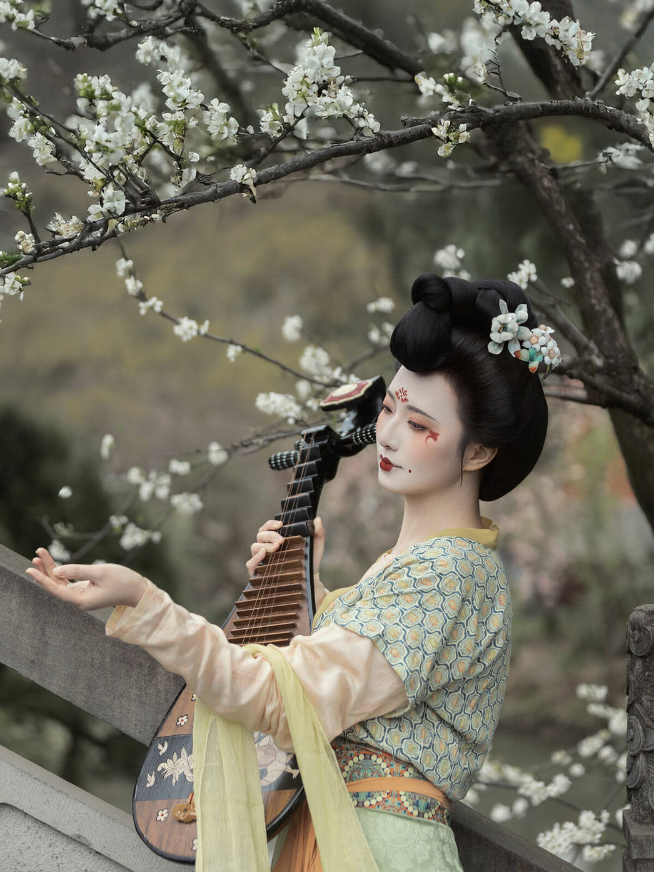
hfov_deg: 19.4
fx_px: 1915
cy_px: 462
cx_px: 328
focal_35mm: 76
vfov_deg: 25.7
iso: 100
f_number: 2.8
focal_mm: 70
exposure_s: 1/500
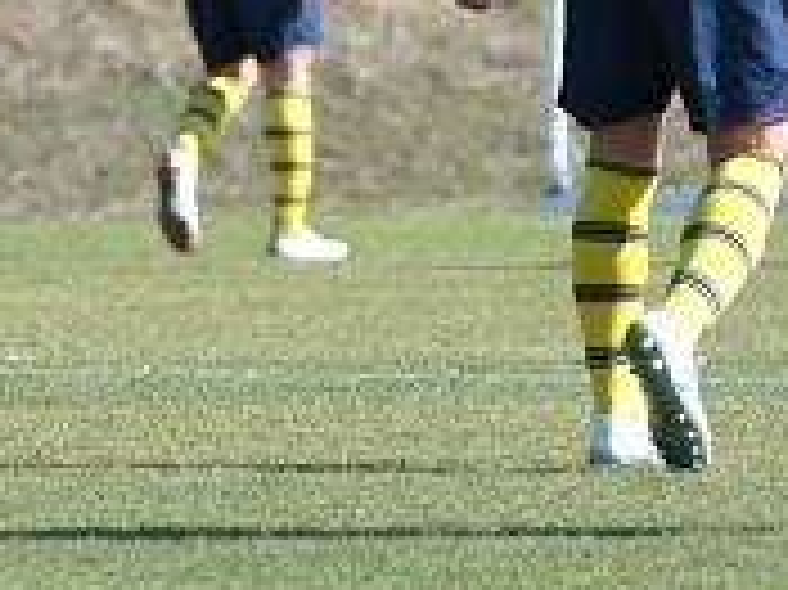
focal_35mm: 1237
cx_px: 9
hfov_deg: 1.6
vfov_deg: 1.2
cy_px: 20
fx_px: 28140
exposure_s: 1/1000
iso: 640
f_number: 6.4
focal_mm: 300
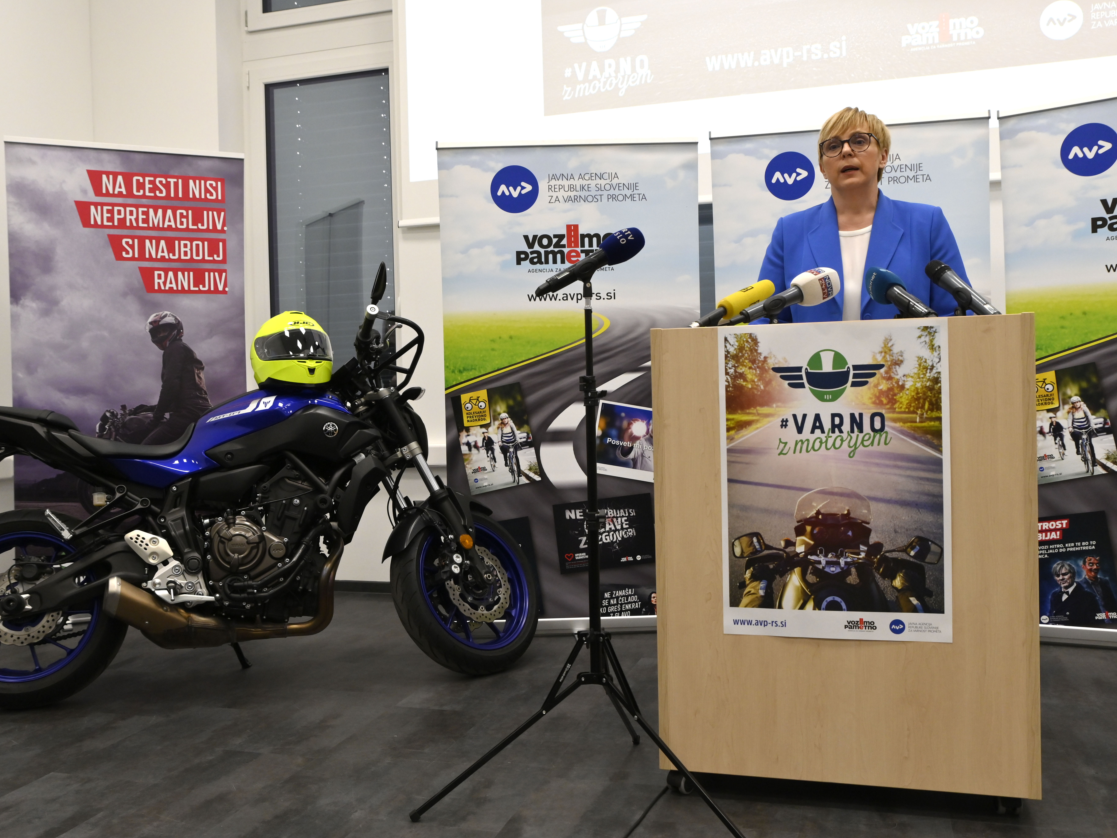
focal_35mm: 34
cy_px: 418
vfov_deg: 41.8
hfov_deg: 53.9
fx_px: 1097
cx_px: 518
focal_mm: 31
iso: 1600
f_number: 5.6
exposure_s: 1/200
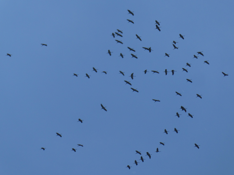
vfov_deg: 2.1
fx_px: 4867
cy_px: 88
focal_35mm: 720
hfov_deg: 2.8
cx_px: 117
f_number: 6.4
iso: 80
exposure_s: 1/500
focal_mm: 129
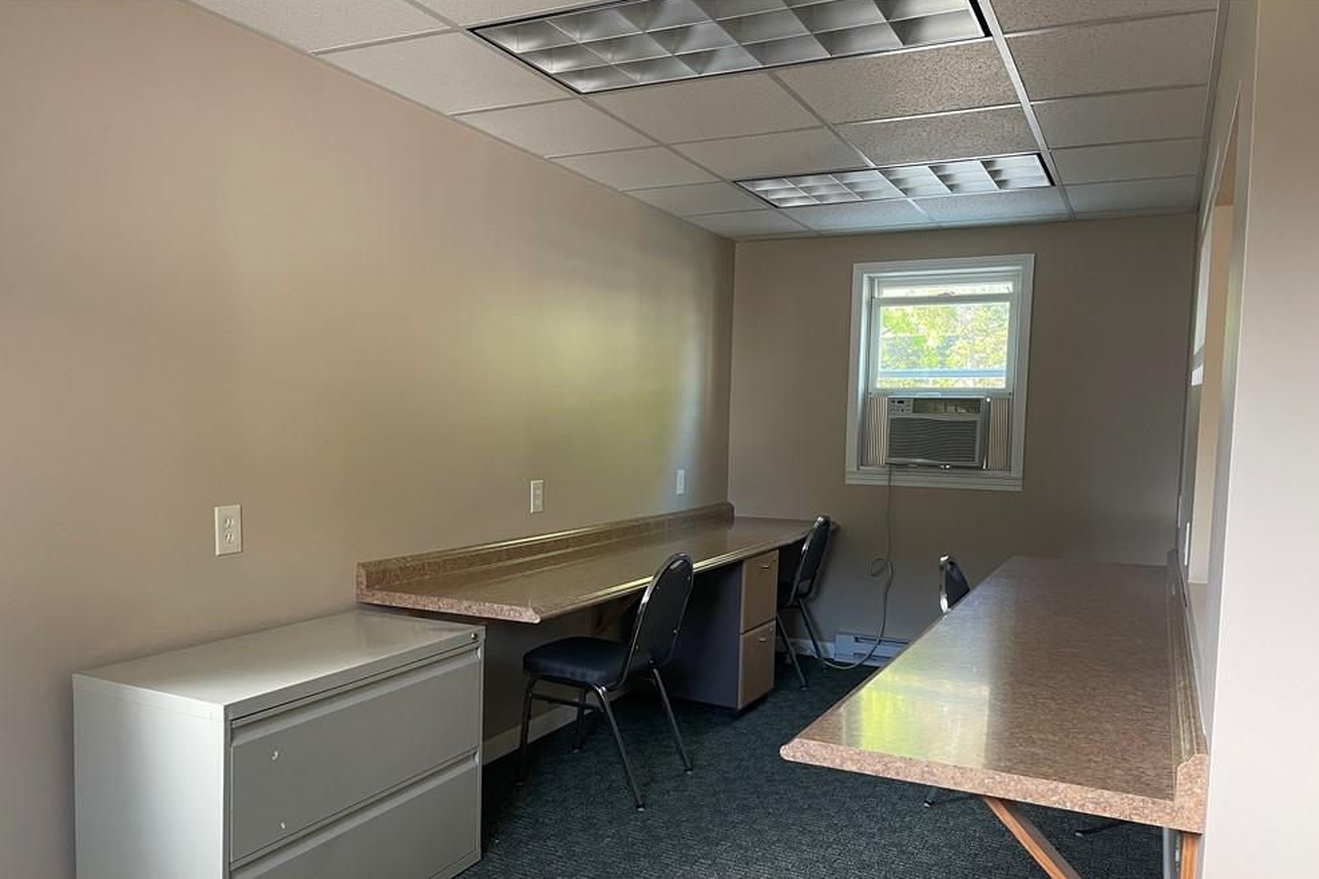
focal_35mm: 27
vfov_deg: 47.7
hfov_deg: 67.4
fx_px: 989
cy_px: 508
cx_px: 650
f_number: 1.6
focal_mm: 5.1
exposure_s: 1/60
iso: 250
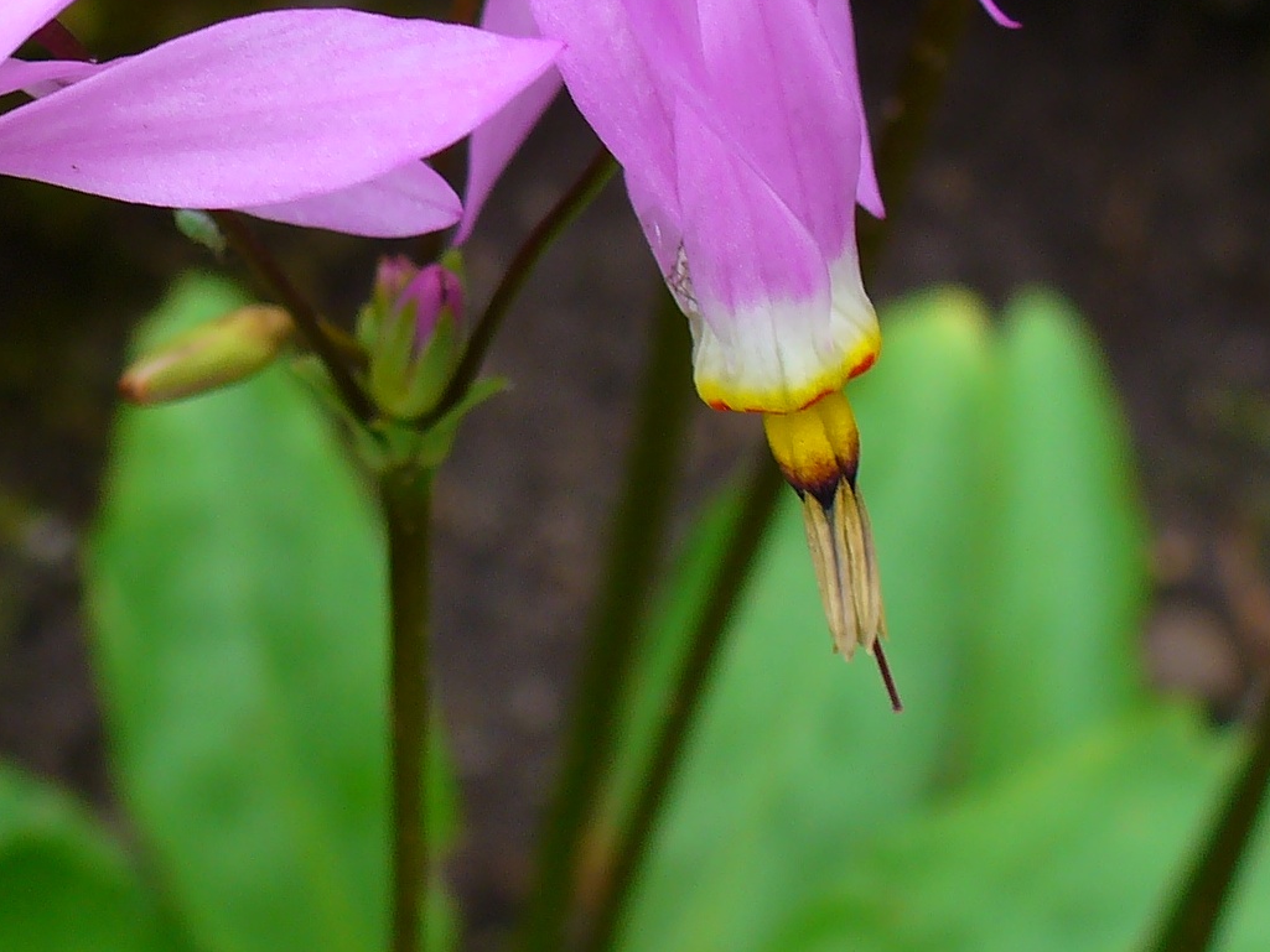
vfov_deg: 20.1
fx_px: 2642
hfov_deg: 26.8
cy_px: 115
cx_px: 356
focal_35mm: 72
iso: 64
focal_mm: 6.1
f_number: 2.8
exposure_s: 1/200
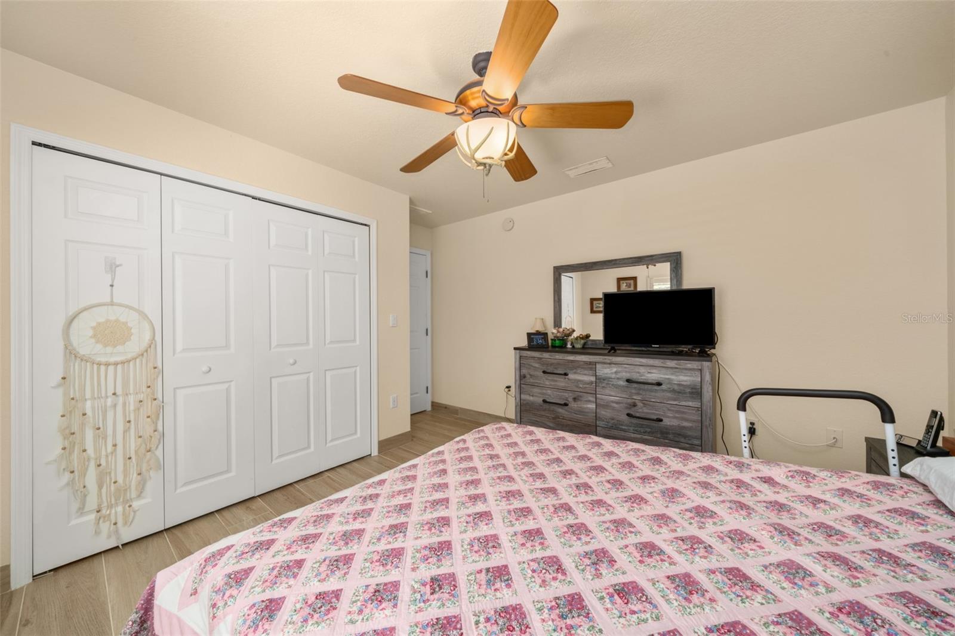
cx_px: 478
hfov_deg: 112.6
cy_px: 318
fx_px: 318
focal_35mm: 12
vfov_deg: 90.0
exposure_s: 1/6
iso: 400
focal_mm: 12
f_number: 11
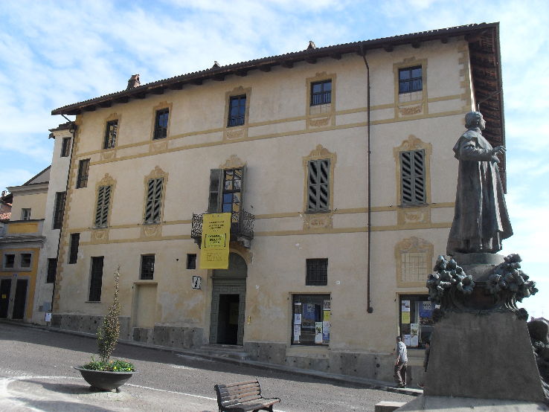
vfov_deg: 40.7
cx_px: 274
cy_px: 206
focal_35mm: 35
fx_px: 555
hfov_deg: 52.6
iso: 100
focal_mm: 6.3
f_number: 8.4
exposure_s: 1/125
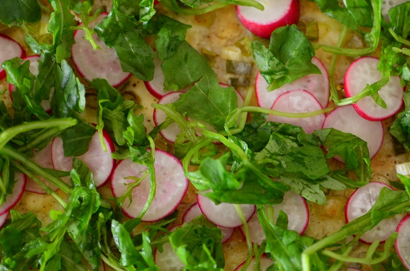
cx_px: 248
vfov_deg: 18.2
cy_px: 137
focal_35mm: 75
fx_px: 849
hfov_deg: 27.1
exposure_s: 1/30
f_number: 1.8
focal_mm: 35
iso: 200
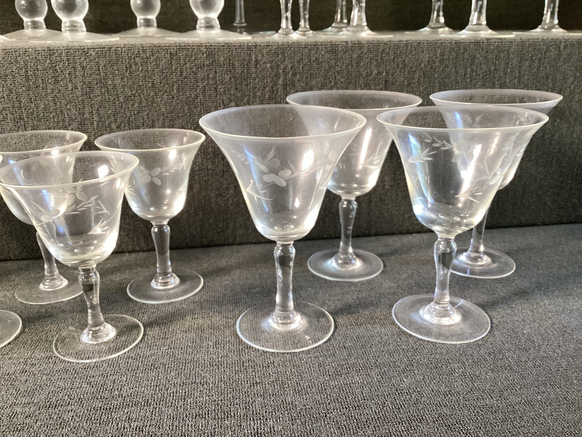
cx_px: 291
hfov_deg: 58.3
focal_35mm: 31
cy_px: 218
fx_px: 521
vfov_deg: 45.4
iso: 125
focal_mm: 3.3
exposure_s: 1/60
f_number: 2.4
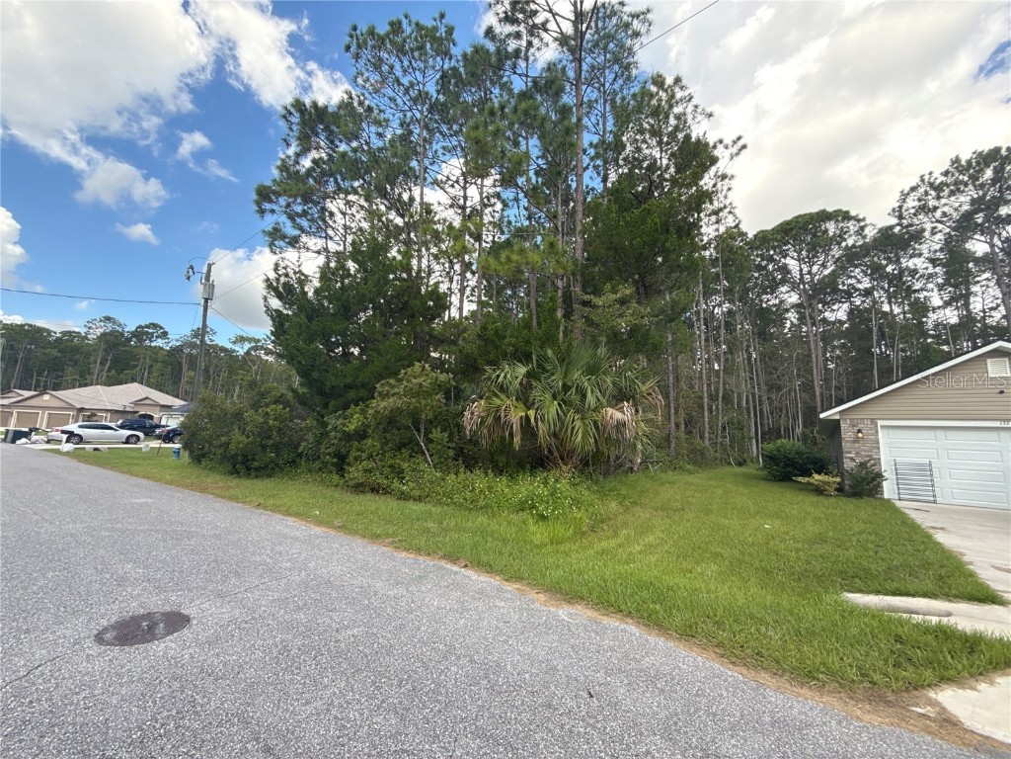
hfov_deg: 102.1
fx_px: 409
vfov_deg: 85.7
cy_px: 380
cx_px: 506
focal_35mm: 14
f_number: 2.2
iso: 64
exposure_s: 1/256
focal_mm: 2.22
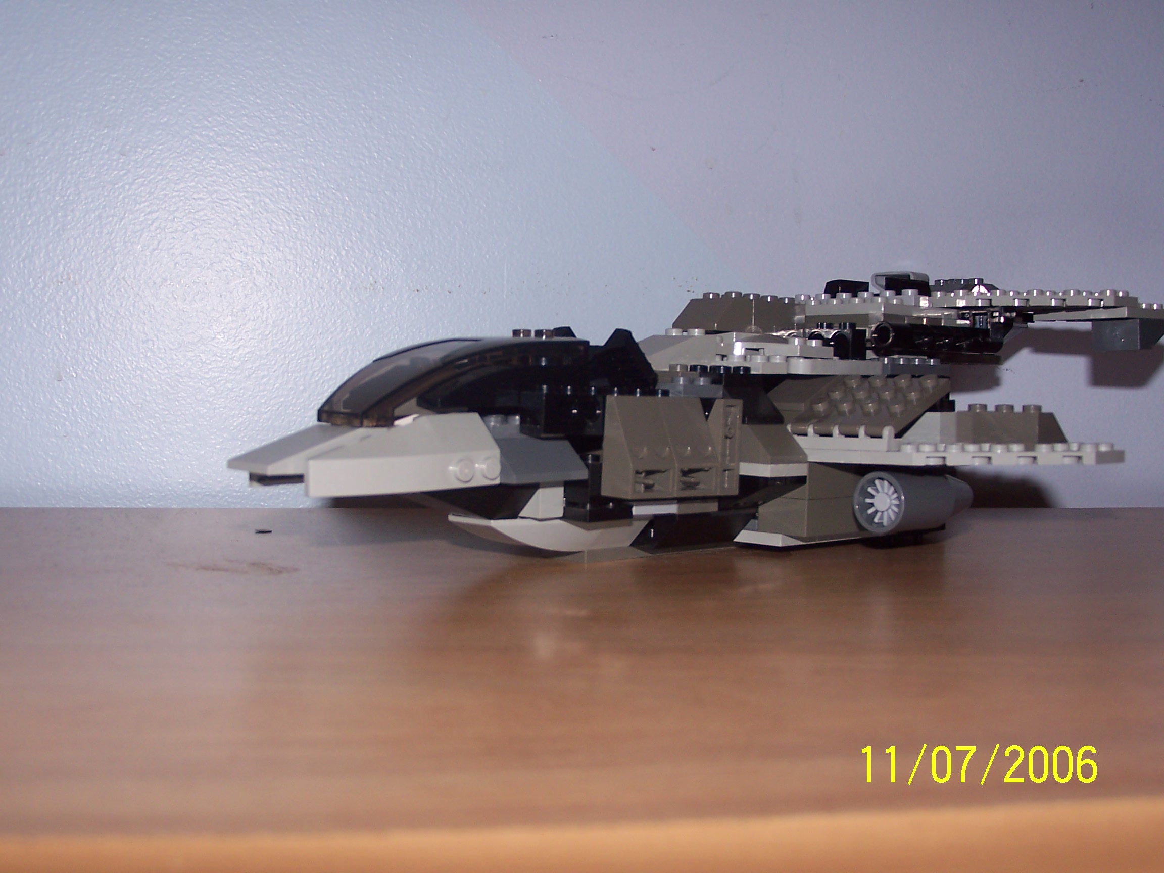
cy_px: 436
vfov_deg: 28.6
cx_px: 582
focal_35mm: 51
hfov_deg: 37.5
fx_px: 1715
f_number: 3.2
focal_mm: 8.5
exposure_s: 1/60
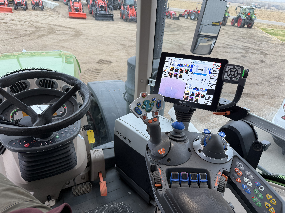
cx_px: 142
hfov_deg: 71.6
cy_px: 106
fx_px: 198
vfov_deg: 56.8
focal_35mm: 24
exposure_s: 1/121
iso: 100
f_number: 1.78
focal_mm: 6.76
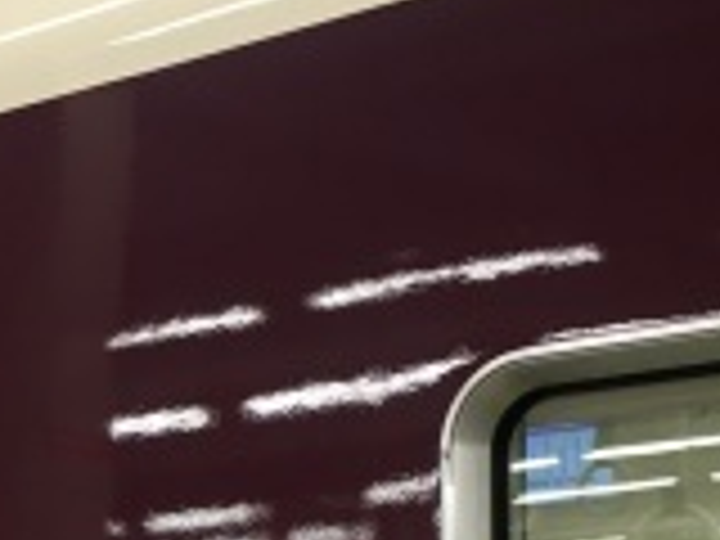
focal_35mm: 105
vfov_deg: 13.5
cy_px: 718
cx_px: -32
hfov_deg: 18.2
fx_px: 2184
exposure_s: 1/30
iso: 64
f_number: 2.2
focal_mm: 4.15
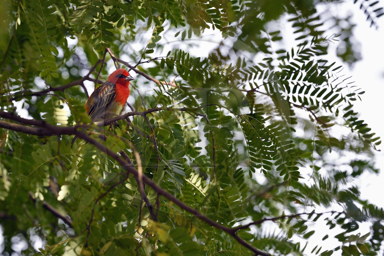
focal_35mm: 200
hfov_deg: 10.3
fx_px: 2133
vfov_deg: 6.9
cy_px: 128
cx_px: 192
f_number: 6.3
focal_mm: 200
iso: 200
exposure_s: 1/160
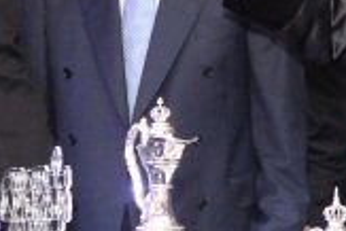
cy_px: -12
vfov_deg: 6.2
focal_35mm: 220
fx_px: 2116
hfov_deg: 9.1
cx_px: 505
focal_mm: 35
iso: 4000
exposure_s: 1/100
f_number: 6.3
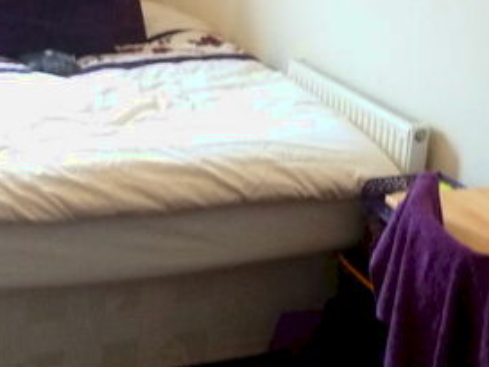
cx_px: 174
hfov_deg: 30.1
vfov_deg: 22.6
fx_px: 904
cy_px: 60
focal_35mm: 64
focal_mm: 4.1
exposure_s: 1/10
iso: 400
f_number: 3.3
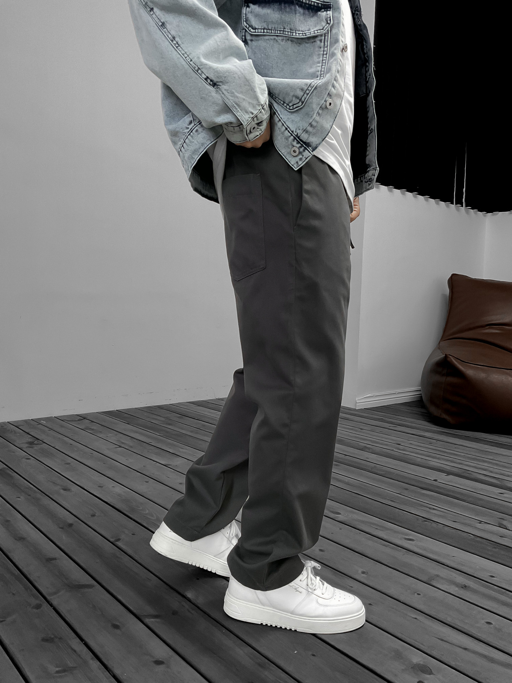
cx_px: 256
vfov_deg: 61.7
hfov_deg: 48.2
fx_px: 572
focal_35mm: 29
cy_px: 342
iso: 125
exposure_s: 1/60
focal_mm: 3
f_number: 1.8
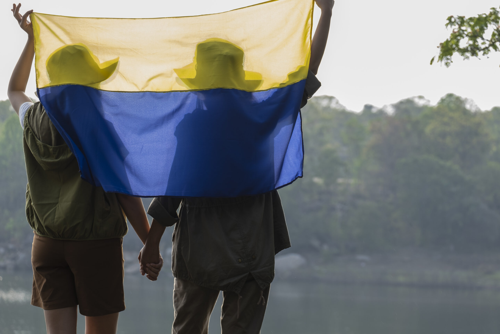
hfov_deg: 14.3
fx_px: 1986
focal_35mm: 143
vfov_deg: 9.6
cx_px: 250
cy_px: 167
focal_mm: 95.4
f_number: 5.4
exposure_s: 1/110
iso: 125
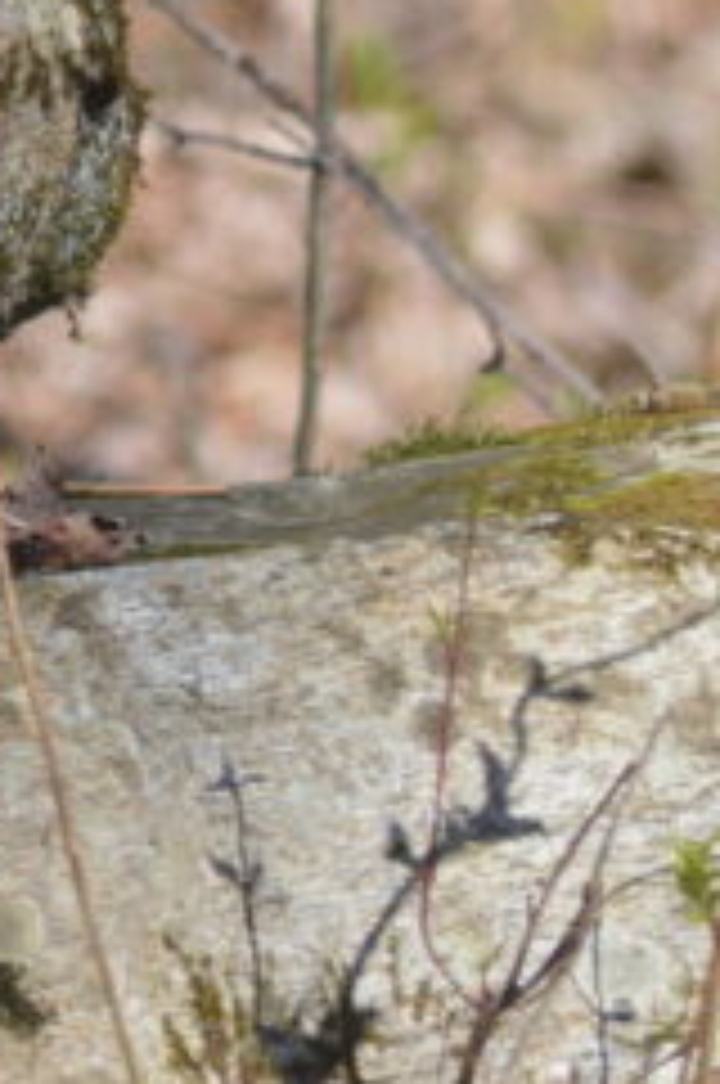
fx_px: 33496
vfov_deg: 1.9
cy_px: -663
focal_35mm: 1113
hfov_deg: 1.2
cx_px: -716
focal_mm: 155
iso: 400
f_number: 5.6
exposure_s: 1/1250
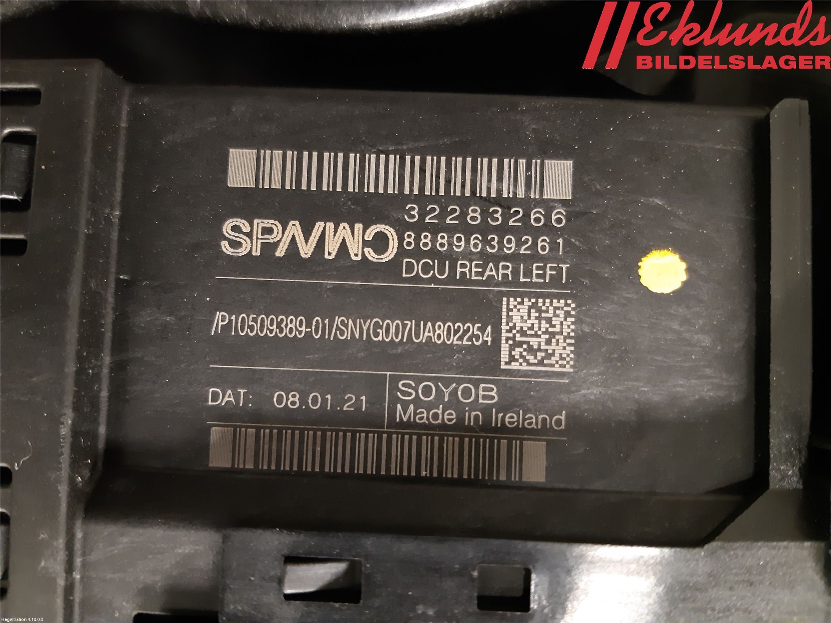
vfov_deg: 53.1
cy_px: 312
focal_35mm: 26
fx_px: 624
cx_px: 416
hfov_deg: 67.3
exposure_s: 1/25
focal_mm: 3.93
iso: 500
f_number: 1.7
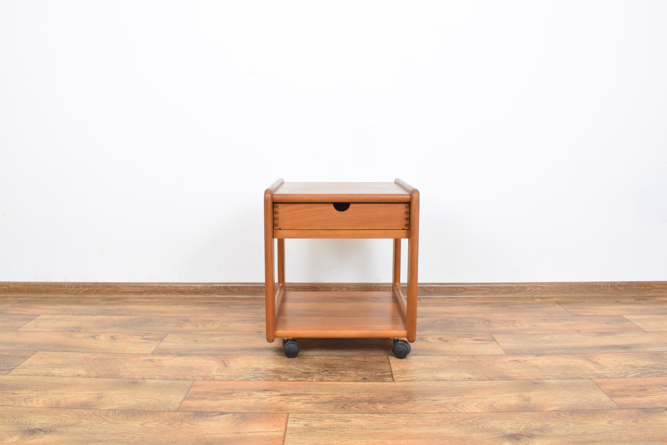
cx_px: 334
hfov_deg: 61.9
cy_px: 222
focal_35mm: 30
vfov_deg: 43.6
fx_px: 556
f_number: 22
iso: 100
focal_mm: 20
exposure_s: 5
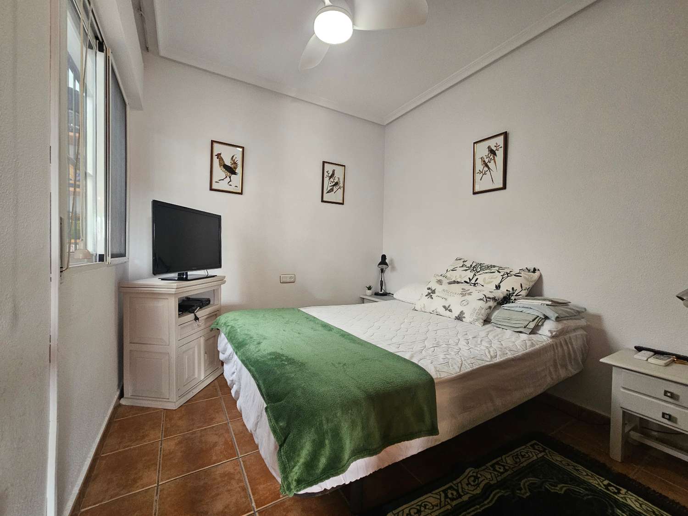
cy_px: 258
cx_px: 344
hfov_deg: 106.2
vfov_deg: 89.9
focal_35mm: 13
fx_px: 258
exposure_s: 1/33.3
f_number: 2.2
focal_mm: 2.2
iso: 400
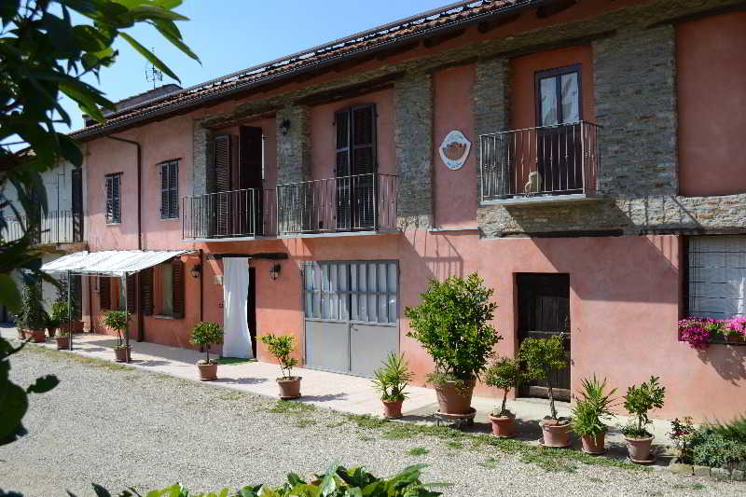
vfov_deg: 40.0
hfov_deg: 57.2
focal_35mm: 33
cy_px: 248
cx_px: 373
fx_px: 684
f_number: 6.3
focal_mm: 22
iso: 200
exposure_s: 1/800
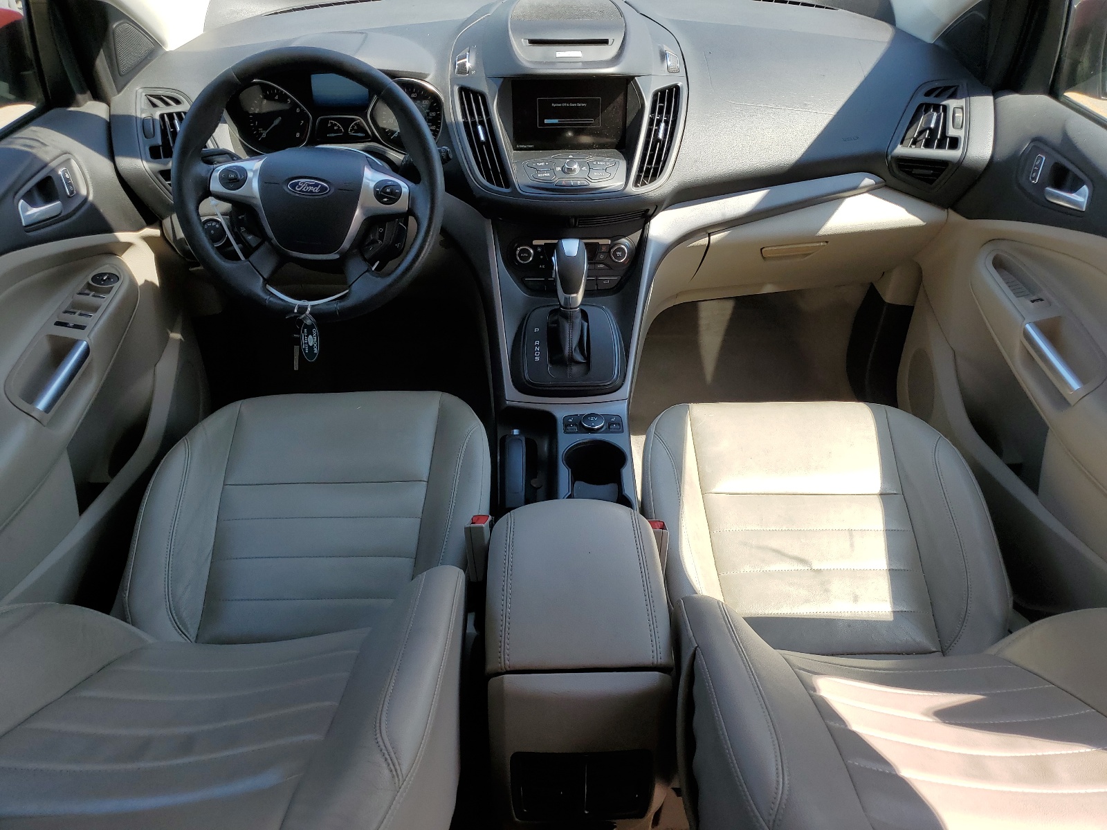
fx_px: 831
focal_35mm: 26
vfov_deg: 53.1
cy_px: 415
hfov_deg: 67.3
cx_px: 554
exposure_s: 1/769
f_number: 1.5
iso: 50
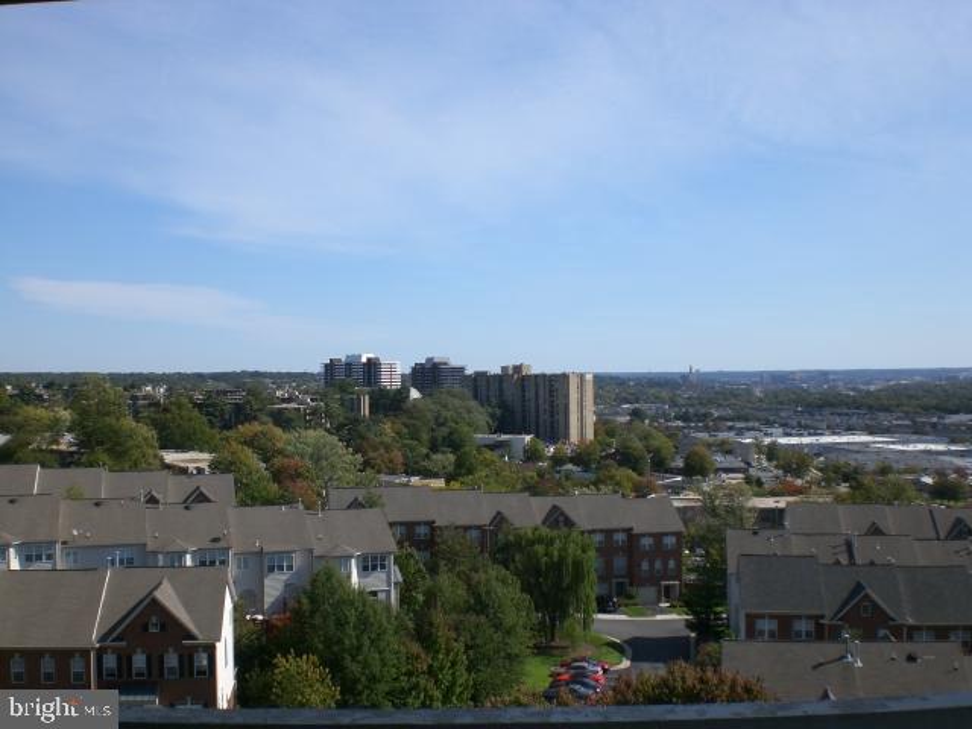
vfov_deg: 37.7
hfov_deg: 49.0
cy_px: 364
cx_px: 486
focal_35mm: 38
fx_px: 1067
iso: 50
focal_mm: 6.3
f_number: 4.4
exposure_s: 1/640
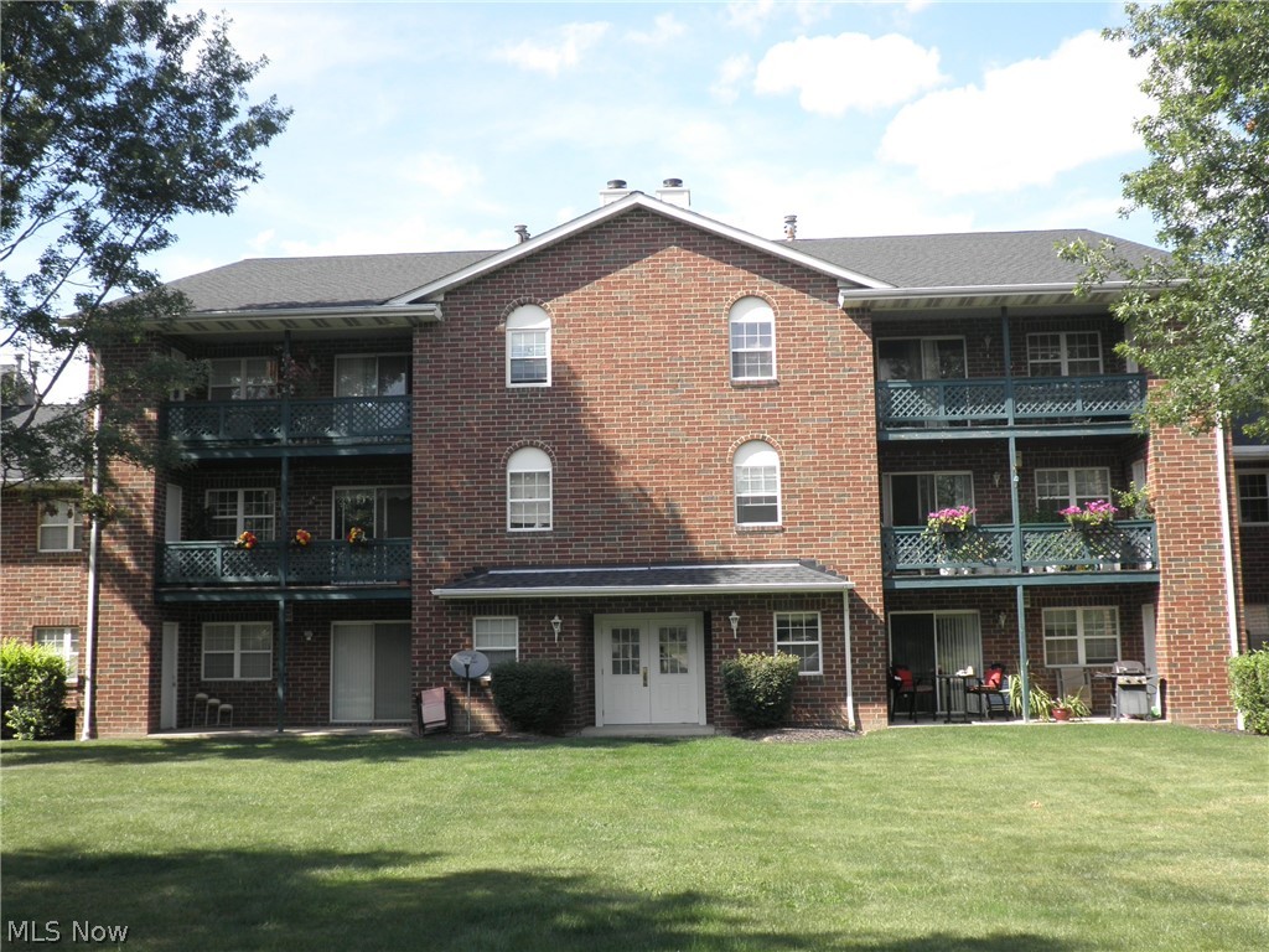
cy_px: 476
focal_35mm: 39
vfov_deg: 36.8
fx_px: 1430
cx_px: 634
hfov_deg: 47.9
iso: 64
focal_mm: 7
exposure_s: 1/200
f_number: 4
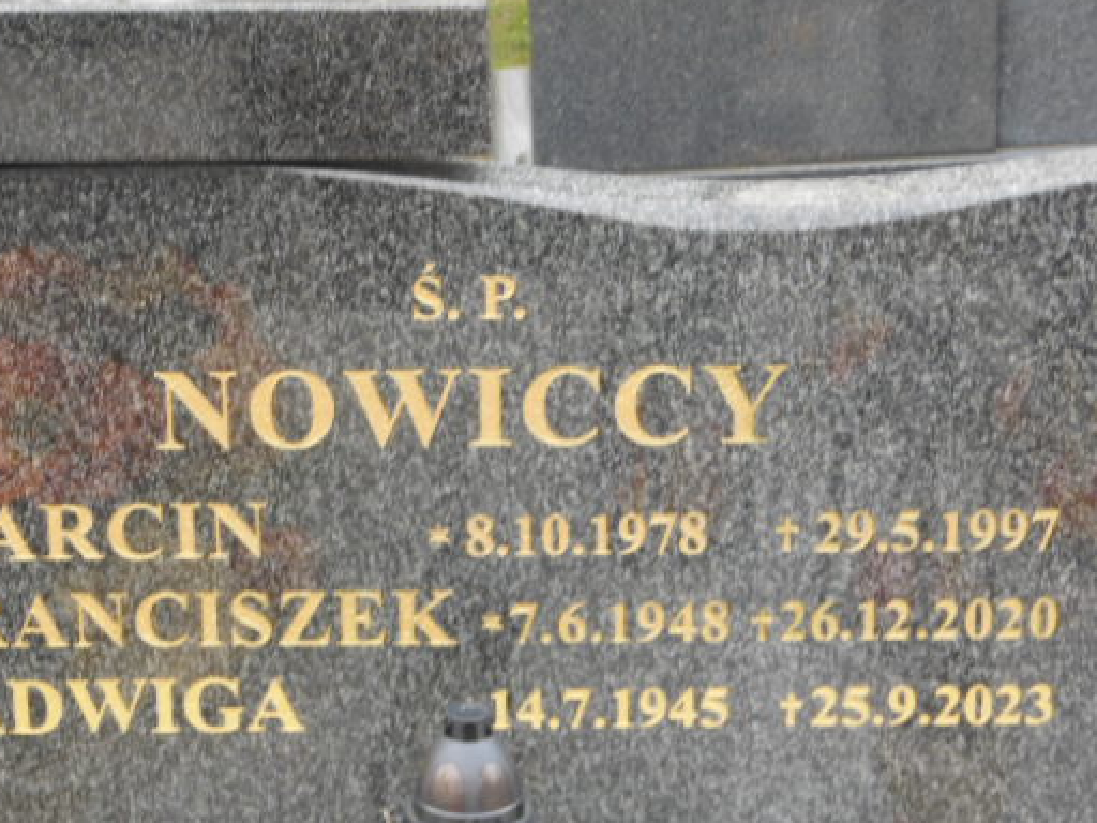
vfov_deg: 15.6
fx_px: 3011
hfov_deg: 20.6
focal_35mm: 95
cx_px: 448
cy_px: 469
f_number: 4.4
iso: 125
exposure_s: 1/60
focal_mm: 13.6
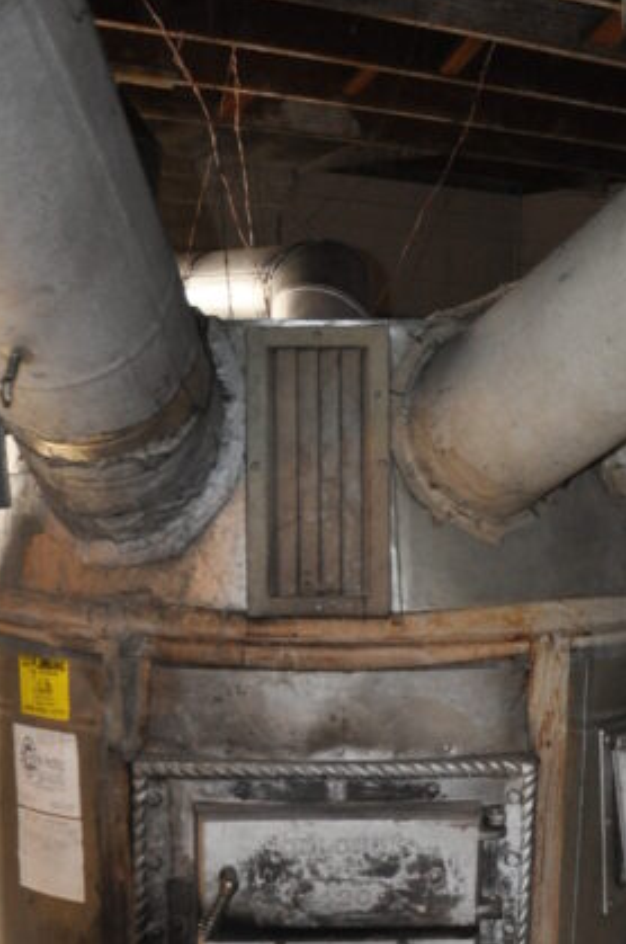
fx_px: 1727
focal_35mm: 66
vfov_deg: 28.2
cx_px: 297
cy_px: 1003
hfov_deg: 20.5
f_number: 3.5
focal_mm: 18
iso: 800
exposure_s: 1/80
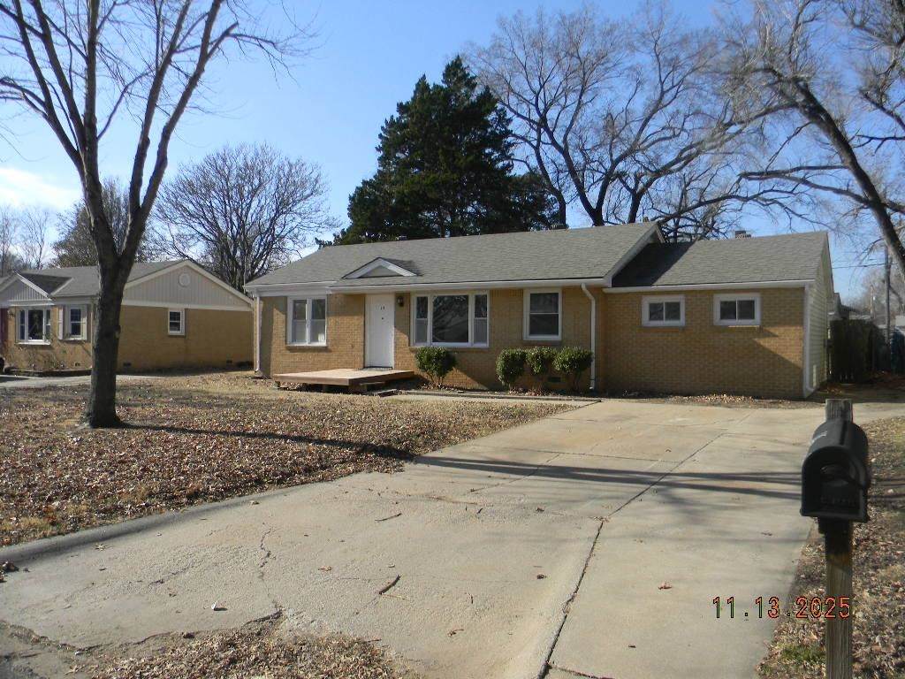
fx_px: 732
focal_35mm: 28
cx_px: 452
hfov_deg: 63.4
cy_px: 340
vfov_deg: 49.7
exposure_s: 1/636
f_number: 3.5
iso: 80
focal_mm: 5
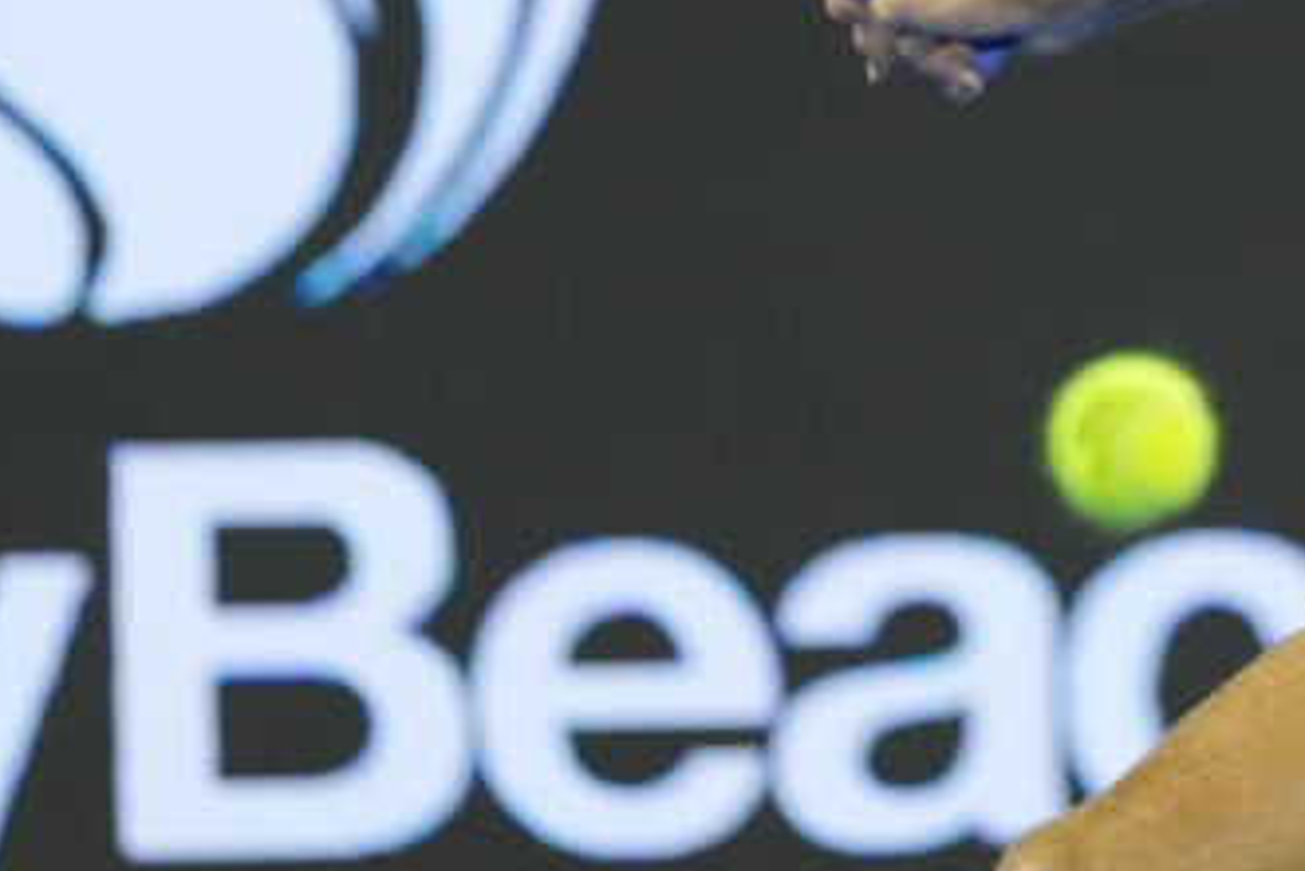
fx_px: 25240
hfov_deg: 3.0
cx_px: 1179
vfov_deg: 2.0
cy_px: -102
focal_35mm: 696
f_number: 2.8
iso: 4000
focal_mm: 300
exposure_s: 1/1600
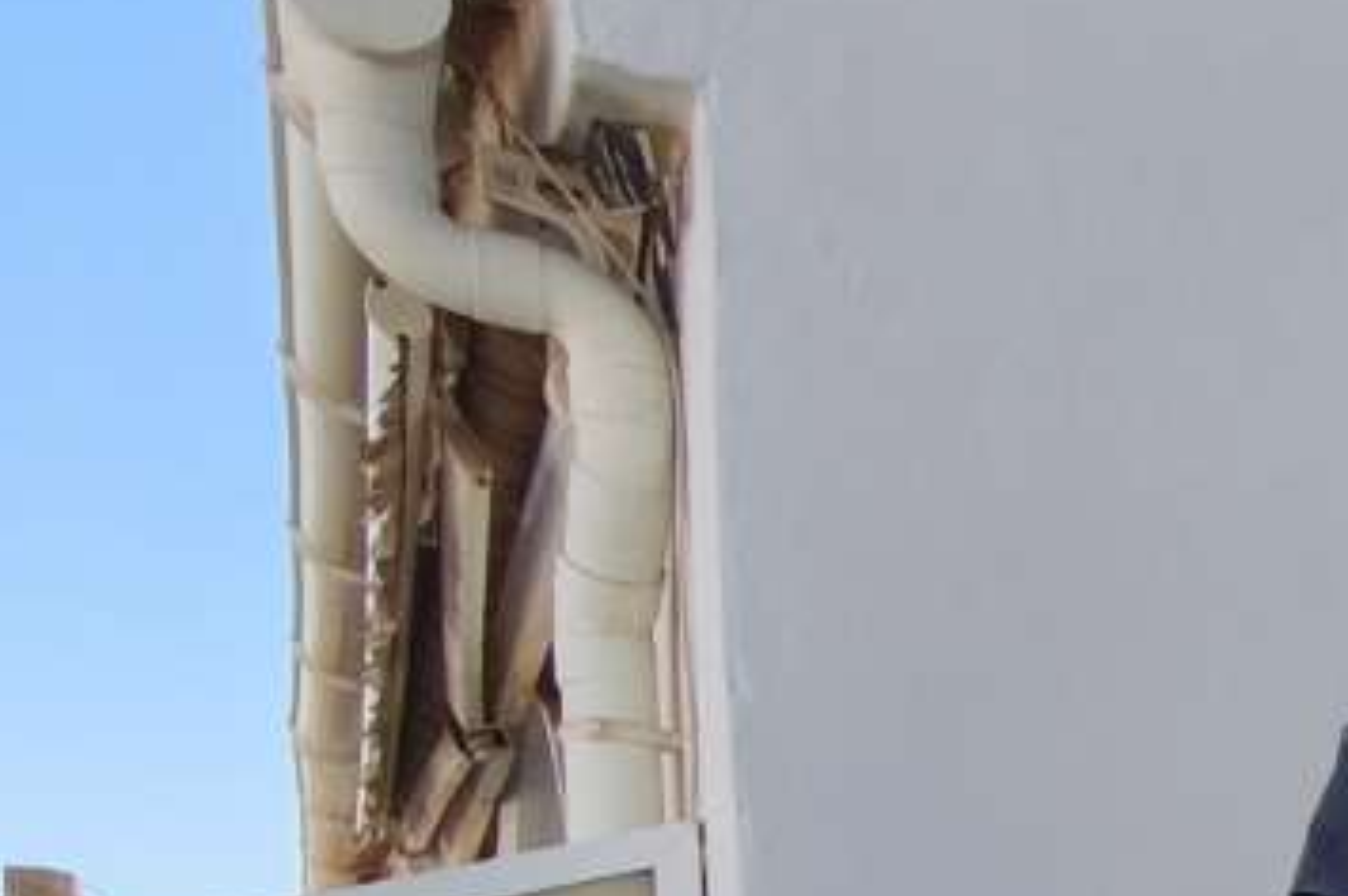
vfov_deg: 17.5
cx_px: 2567
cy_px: 1502
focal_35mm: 66
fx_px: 2469
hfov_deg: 19.8
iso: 50
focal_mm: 1.91
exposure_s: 1/1058
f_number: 2.2
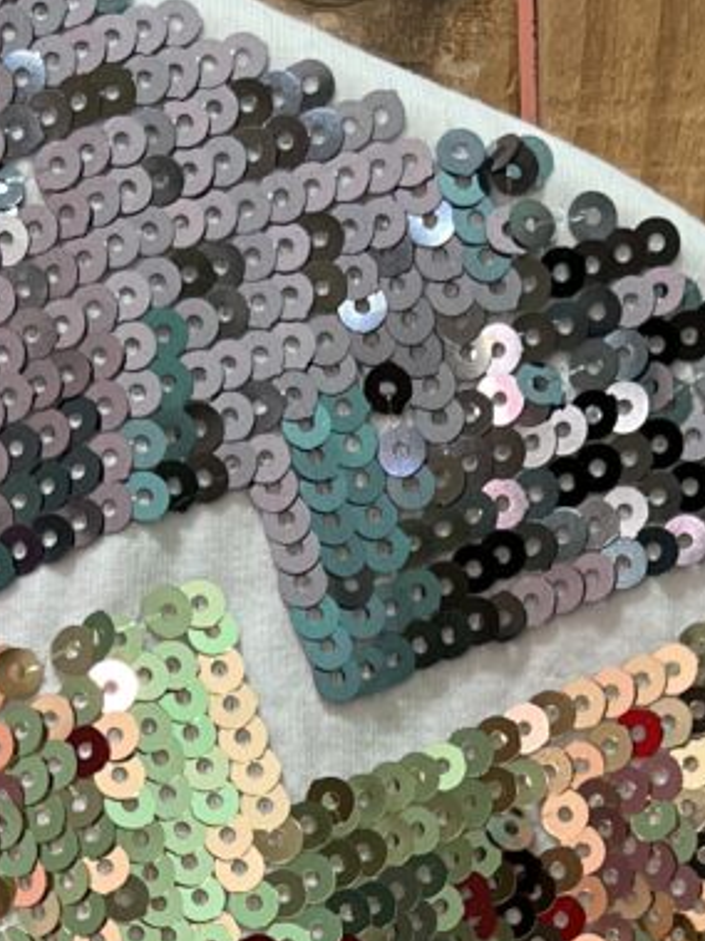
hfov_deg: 14.3
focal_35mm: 103
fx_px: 2799
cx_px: 448
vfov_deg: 18.0
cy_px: 1164
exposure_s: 1/100
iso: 125
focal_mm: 5.7
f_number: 1.5
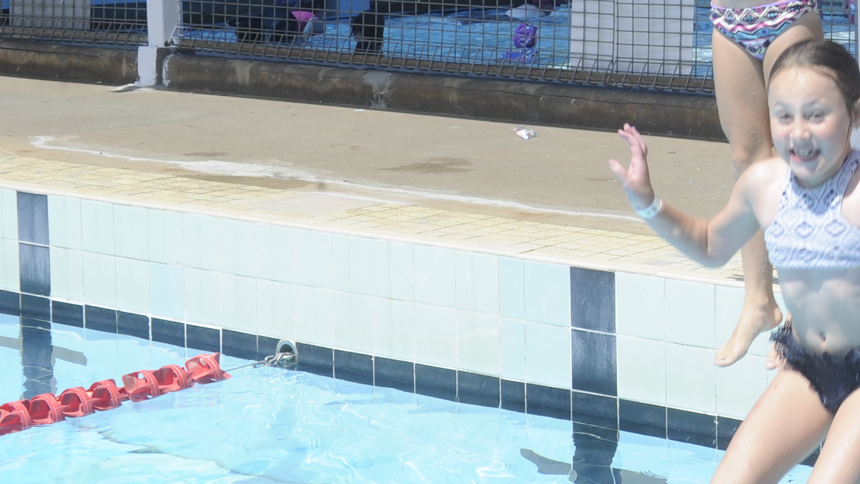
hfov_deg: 20.9
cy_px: 56
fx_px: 2121
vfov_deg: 12.9
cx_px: 1116
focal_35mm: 93
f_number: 10
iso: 500
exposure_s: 1/400
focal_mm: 34
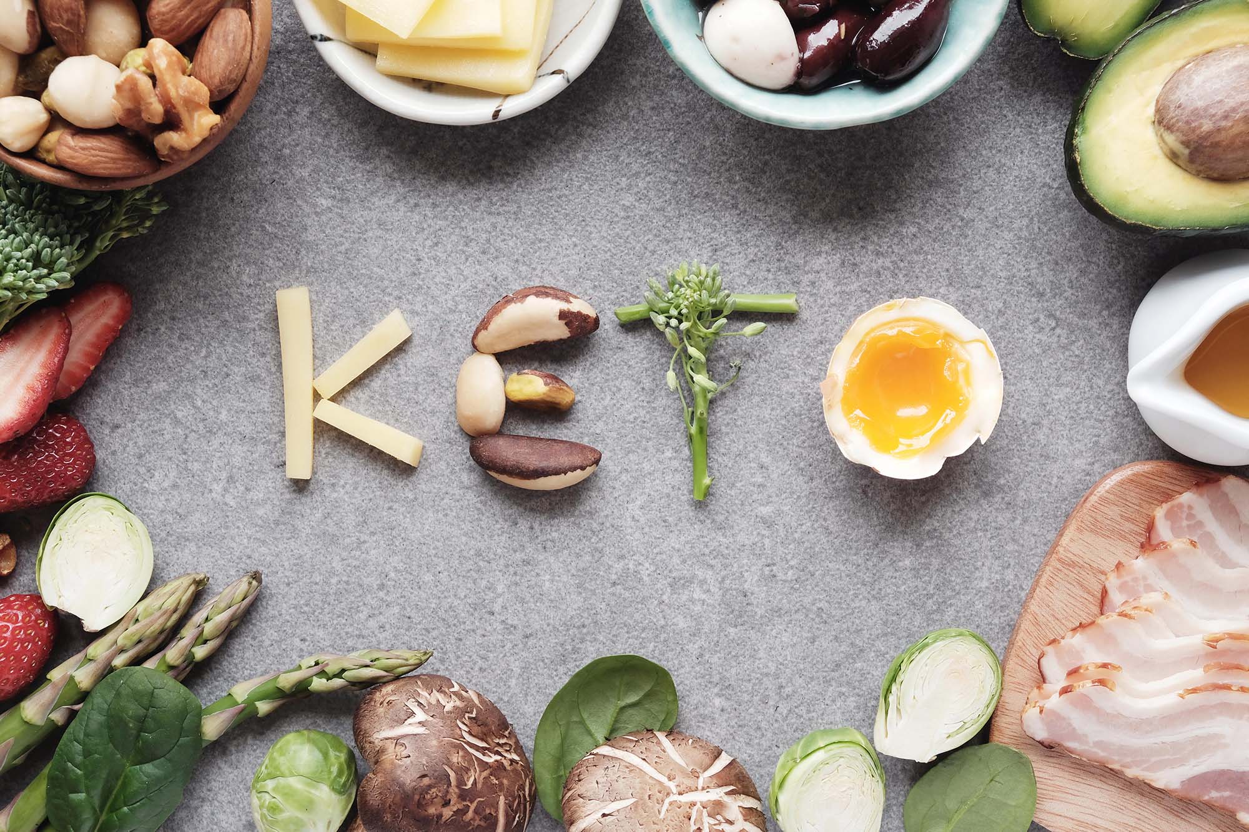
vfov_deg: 23.0
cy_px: 416
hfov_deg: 33.9
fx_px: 2047
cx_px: 624
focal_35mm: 59
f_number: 10
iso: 500
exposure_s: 1/18
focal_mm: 39
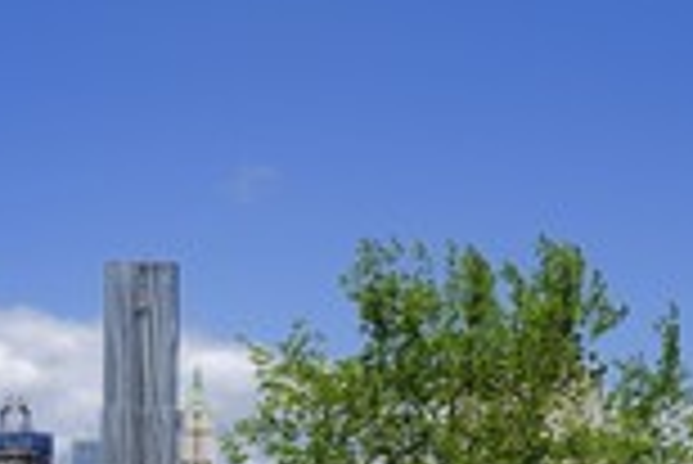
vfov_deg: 10.4
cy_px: 509
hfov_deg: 15.6
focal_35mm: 131
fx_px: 2524
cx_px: 400
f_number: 13
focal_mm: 48
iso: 200
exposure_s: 1/200
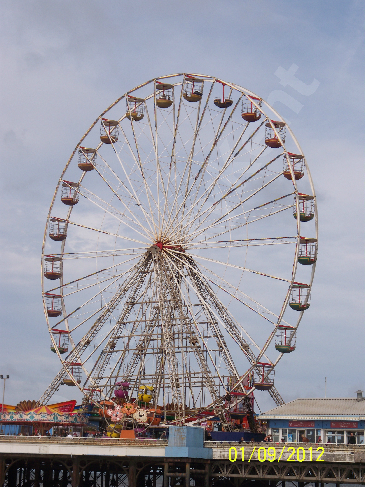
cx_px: 182
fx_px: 1476
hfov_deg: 14.1
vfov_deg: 18.7
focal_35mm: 105
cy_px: 244
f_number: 6.3
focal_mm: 22.05
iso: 64
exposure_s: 1/400
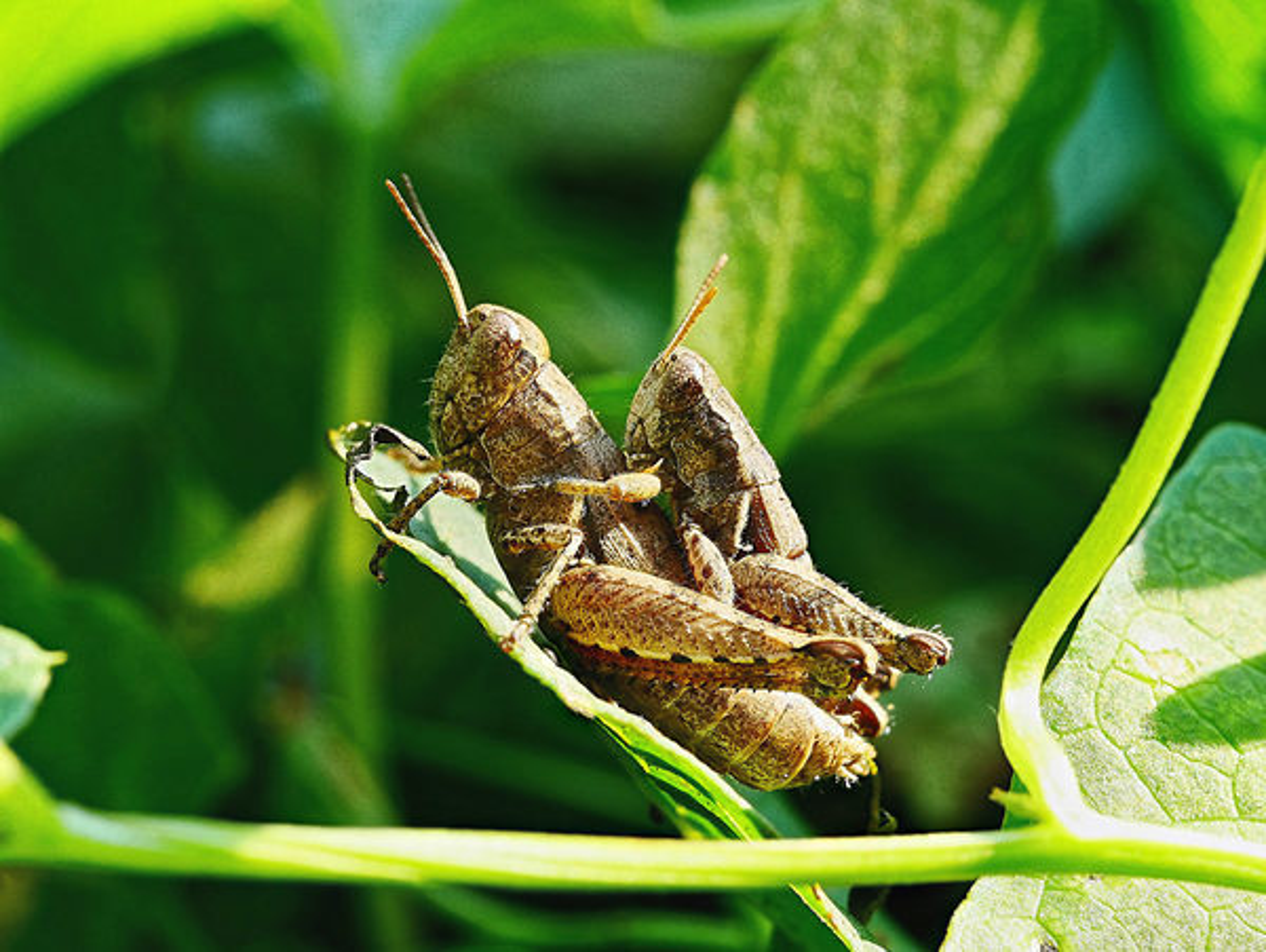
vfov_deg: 12.4
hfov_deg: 16.4
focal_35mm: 120
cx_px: 633
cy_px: 476
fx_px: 4392
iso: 1000
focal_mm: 60
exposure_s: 1/125
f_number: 8
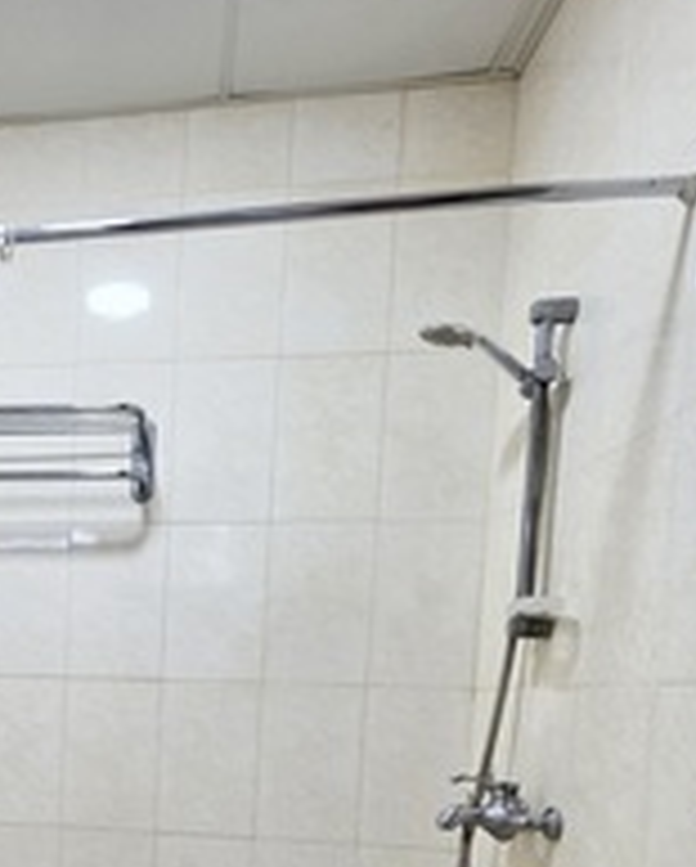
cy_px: 743
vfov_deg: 53.1
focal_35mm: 30
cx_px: 20
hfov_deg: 42.8
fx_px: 771
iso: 100
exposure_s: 1/101
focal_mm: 2.2
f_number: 1.9
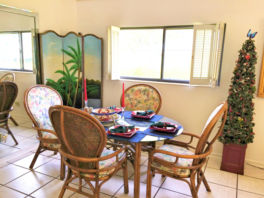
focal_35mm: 29
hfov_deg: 61.7
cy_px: 99
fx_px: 221
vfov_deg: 48.2
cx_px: 132
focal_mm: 4.15
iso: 40
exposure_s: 1/40
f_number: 2.2
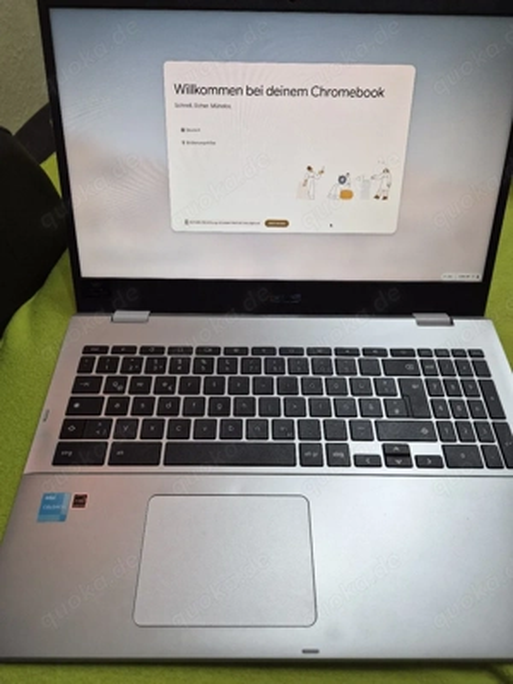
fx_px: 454
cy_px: 342
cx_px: 256
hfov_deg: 58.9
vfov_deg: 73.9
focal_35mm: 23
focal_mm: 5.4
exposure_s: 1/50
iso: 80
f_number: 1.8
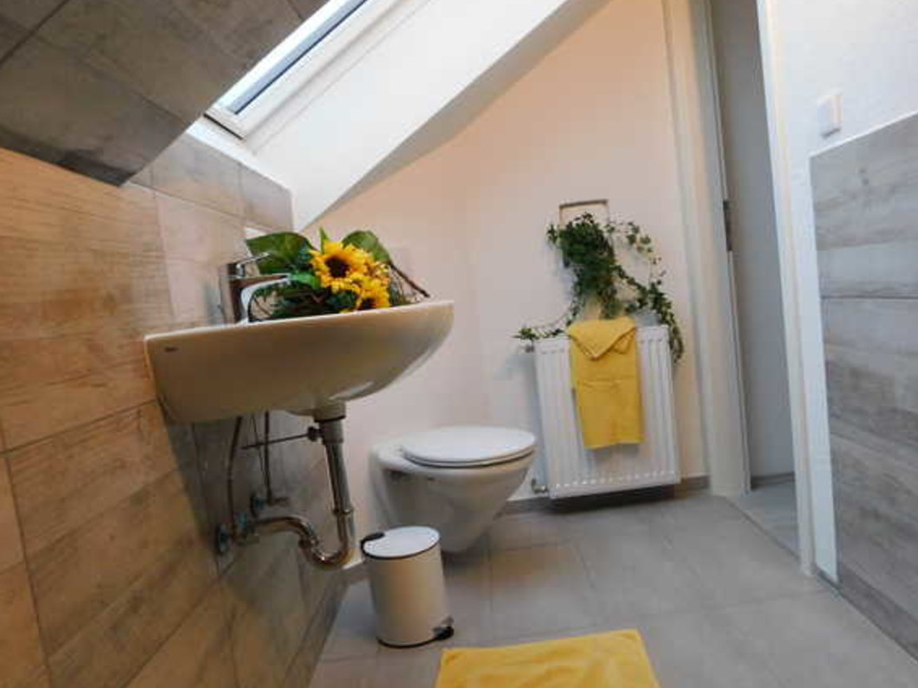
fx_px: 689
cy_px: 367
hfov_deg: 67.1
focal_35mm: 26
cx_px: 506
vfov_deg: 53.0
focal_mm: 4
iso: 360
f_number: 3
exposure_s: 1/30
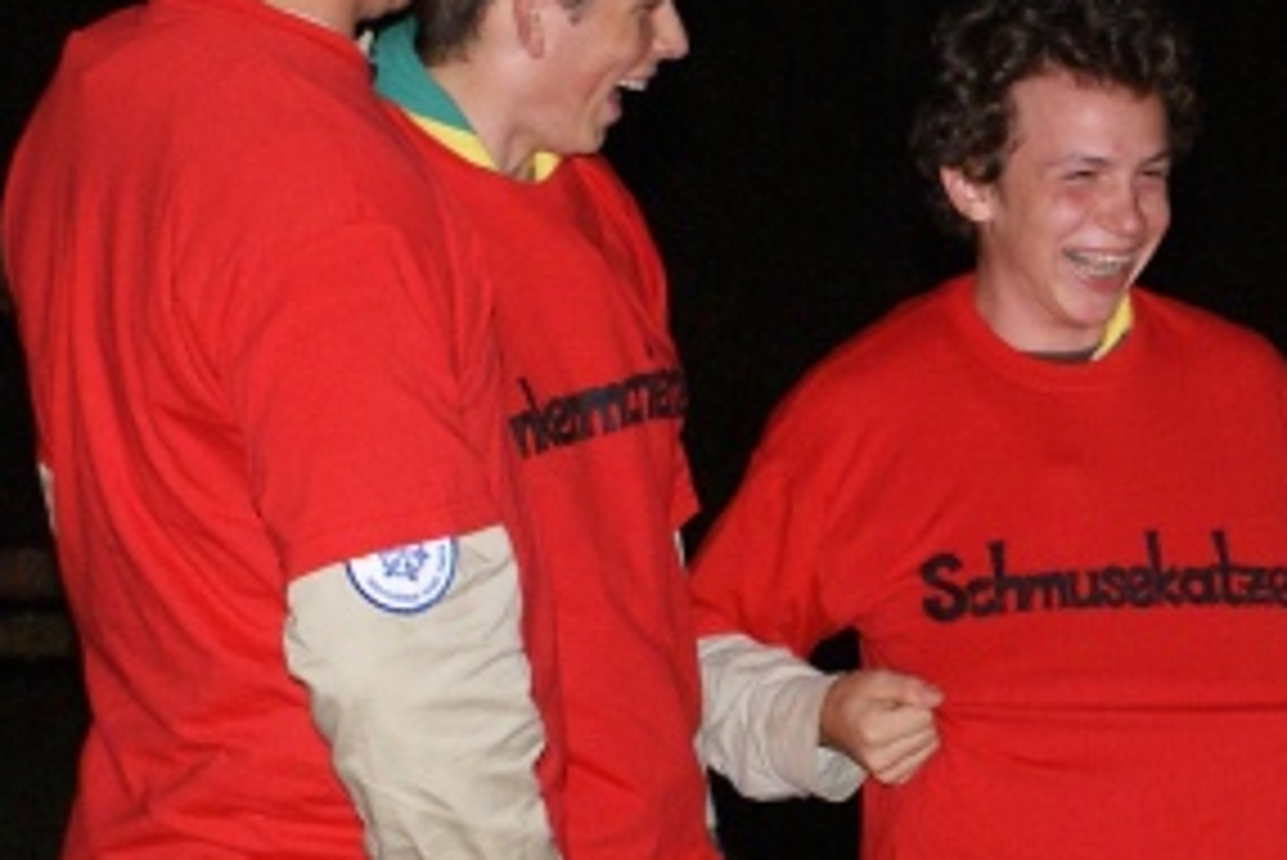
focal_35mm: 161
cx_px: 1282
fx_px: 5758
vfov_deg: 8.5
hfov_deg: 12.6
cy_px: 687
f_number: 5
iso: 400
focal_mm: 30
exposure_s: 1/60
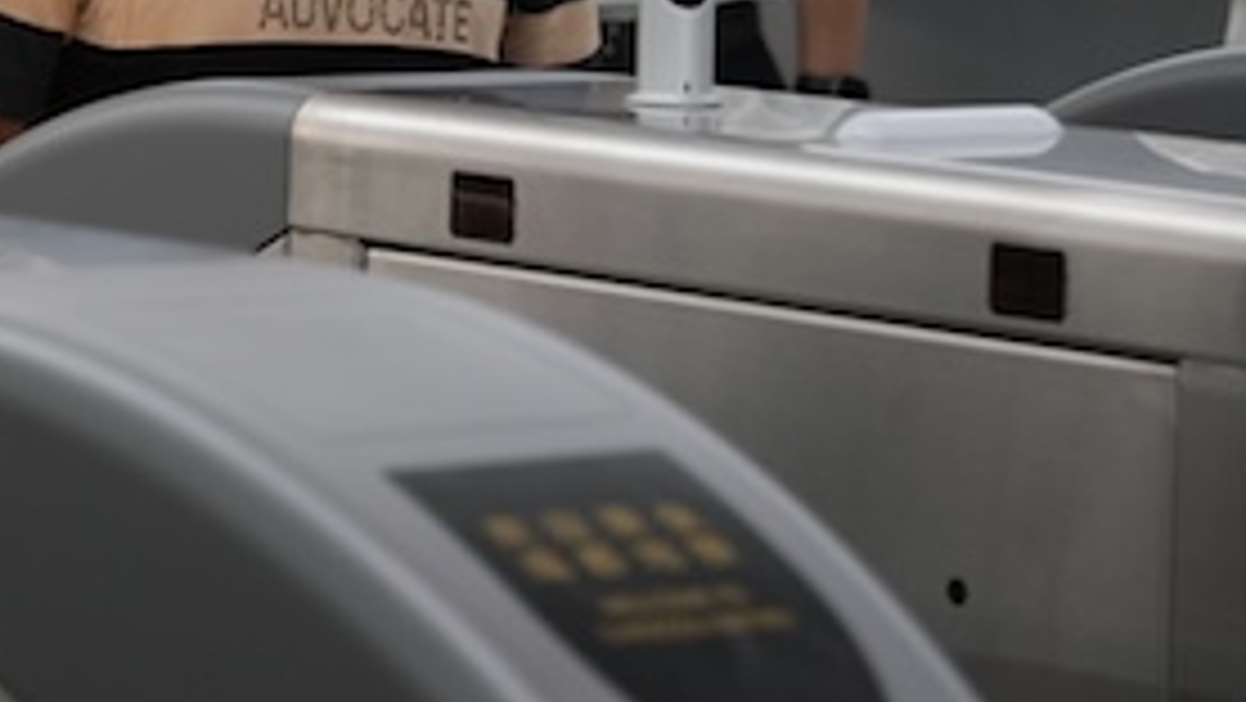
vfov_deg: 5.4
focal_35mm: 225
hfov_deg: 9.5
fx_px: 7436
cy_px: -304
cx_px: -171
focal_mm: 70
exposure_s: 1/100
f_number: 3.5
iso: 500
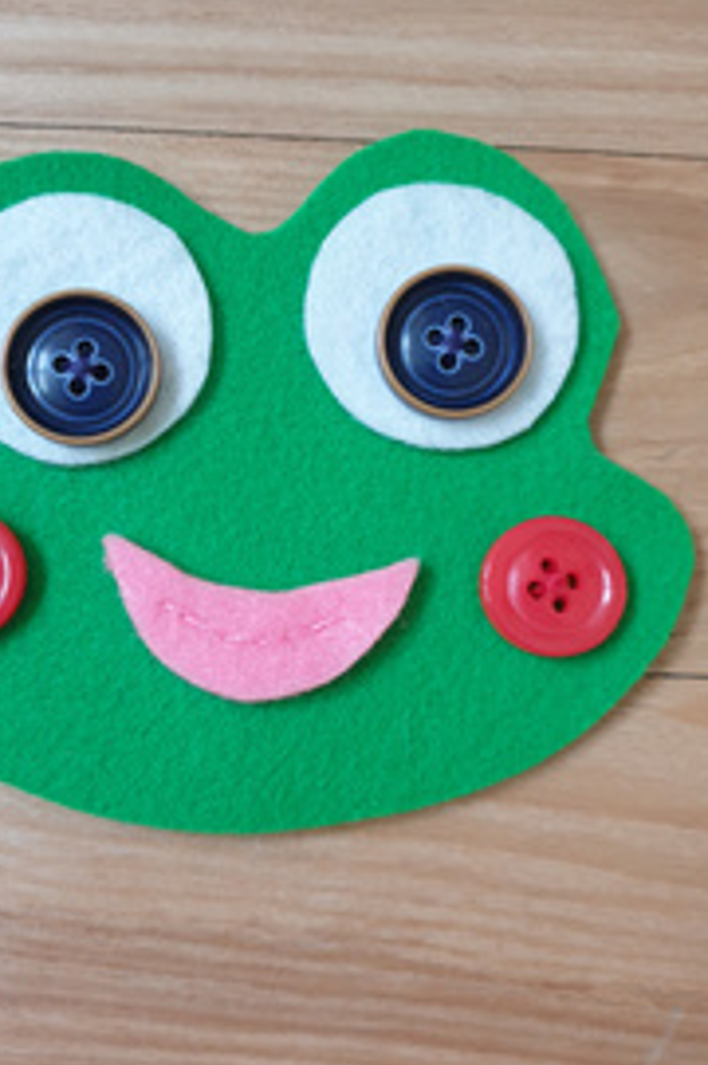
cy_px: 499
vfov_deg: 54.5
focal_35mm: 35
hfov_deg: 37.6
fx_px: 1035
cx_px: 269
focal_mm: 4.3
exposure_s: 1/39
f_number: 1.5
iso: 250
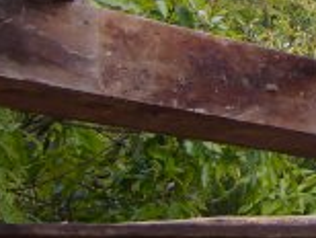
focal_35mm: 145
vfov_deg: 9.8
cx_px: 488
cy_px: -170
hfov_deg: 12.8
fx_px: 1326
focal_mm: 5.8
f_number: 2.8
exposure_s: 1/100
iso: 100
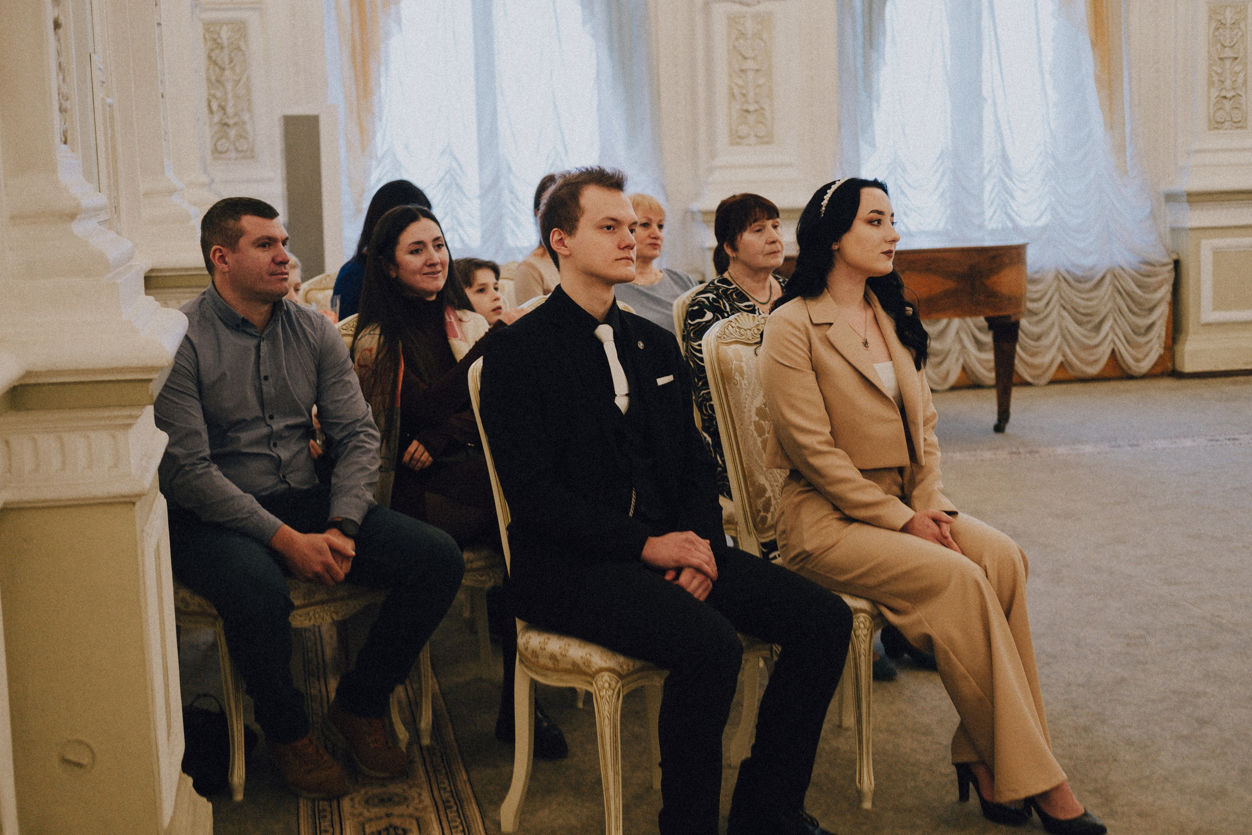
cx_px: 626
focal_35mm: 53
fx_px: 1843
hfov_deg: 37.5
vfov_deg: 25.5
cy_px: 418
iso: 1000
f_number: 2.2
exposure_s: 1/125
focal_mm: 35
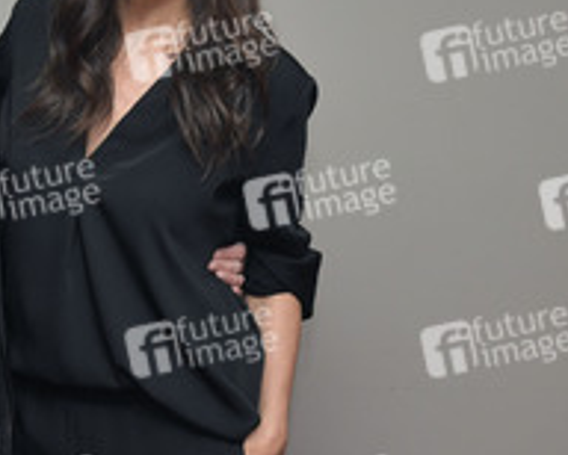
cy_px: 121
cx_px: -55
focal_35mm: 88
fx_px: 1481
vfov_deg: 17.4
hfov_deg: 20.7
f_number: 5.6
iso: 2000
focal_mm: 40
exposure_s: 1/200
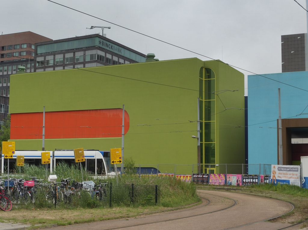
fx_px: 551
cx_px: 154
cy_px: 115
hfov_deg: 31.2
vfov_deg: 23.6
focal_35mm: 62
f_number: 6.3
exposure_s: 1/250
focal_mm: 11
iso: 100
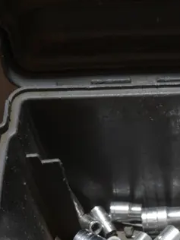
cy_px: 377
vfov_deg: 13.5
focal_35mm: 136
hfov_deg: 10.4
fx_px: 943
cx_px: 289
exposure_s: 1/60
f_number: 4.6
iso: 400
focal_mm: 21
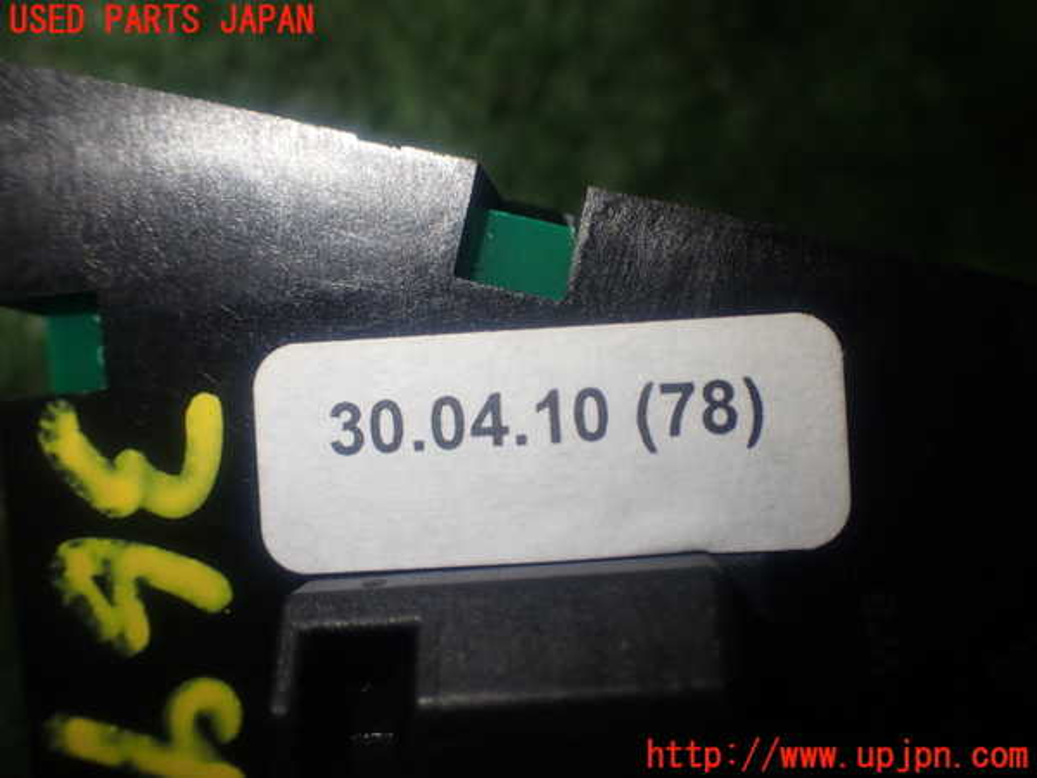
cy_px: 389
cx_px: 518
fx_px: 1138
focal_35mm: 38
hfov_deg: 49.0
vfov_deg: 37.7
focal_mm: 6.83
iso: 100
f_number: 2.7
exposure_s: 1/80
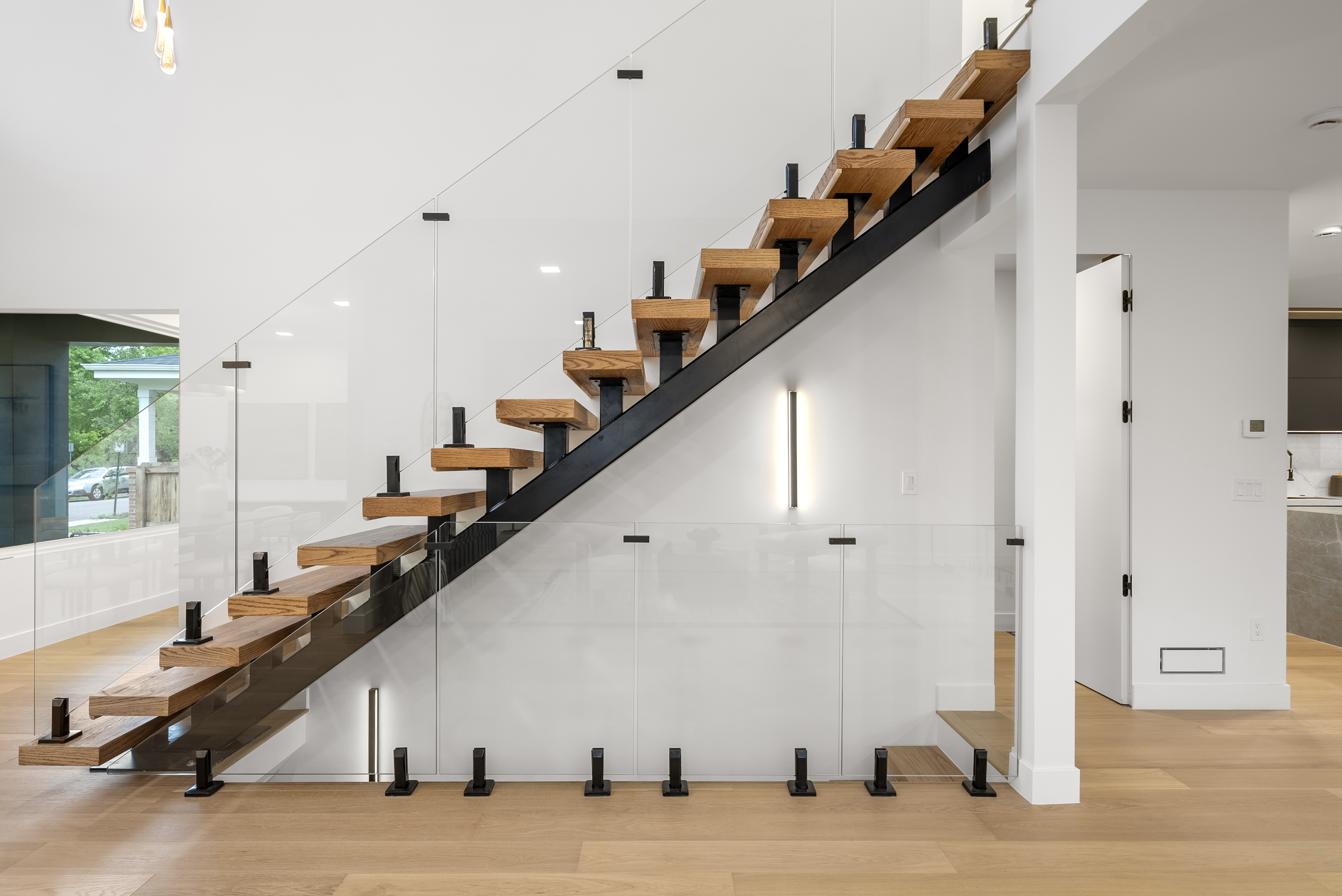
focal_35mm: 18
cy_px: 448
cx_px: 671
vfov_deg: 67.5
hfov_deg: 90.0
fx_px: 671
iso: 200
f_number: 6.3
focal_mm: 18
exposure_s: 1/1.25
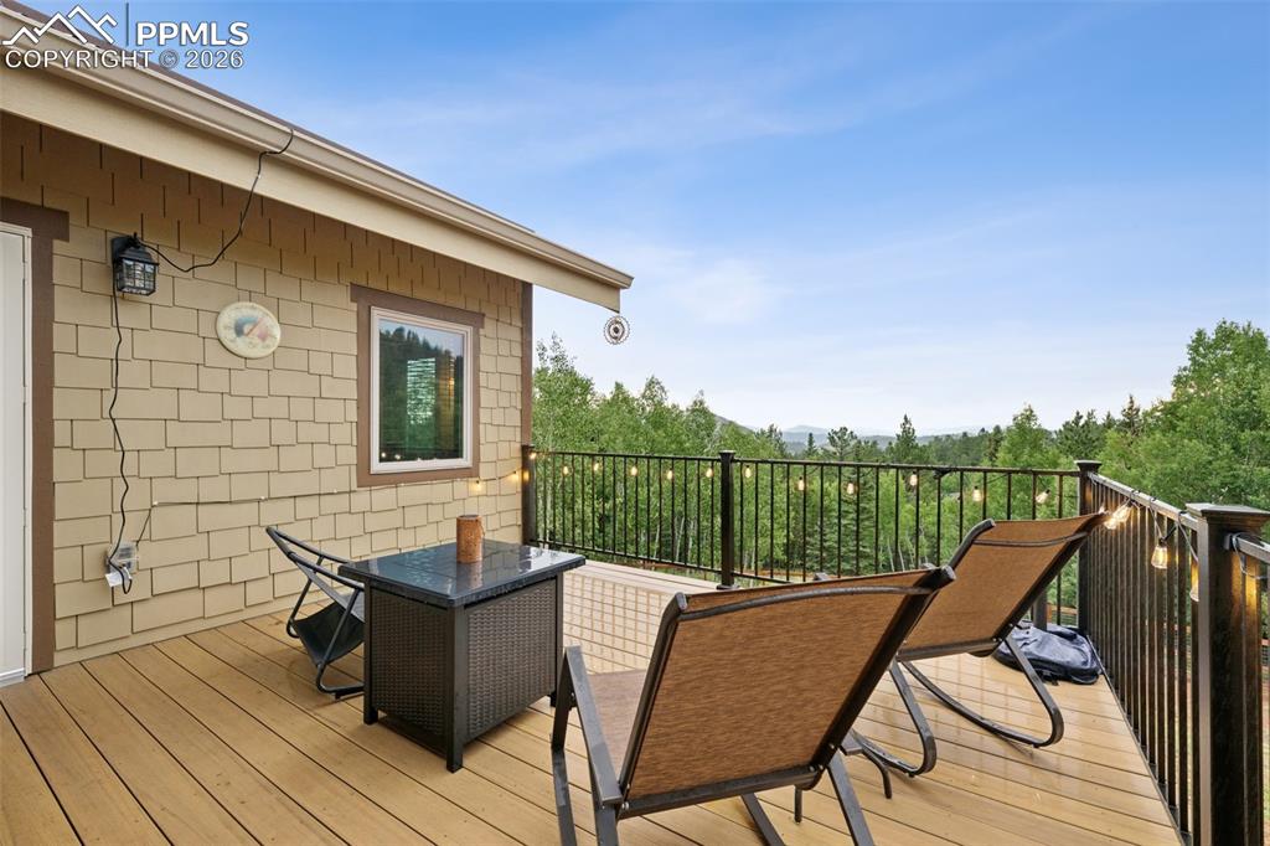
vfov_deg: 77.3
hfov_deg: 100.4
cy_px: 423
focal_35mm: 15
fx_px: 529
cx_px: 635
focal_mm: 15
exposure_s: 1/5
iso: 100
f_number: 11
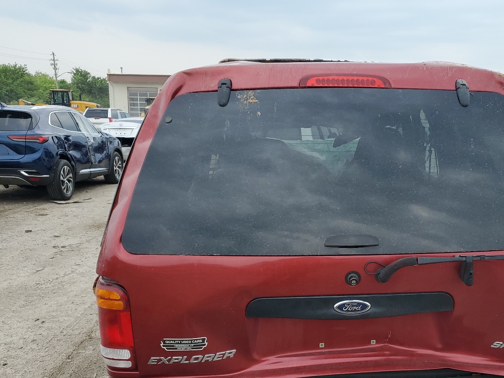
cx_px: 338
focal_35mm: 37
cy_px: 256
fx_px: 539
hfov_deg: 49.2
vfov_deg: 38.2
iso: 50
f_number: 1.5
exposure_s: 1/625
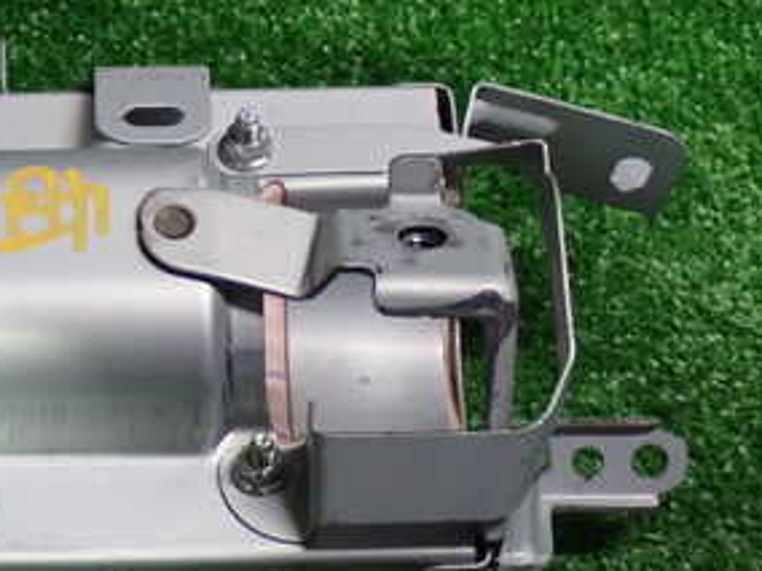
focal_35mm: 150
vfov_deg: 9.9
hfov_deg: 13.0
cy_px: 362
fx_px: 3302
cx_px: -27
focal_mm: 12.73
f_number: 3.9
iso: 800
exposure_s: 1/30
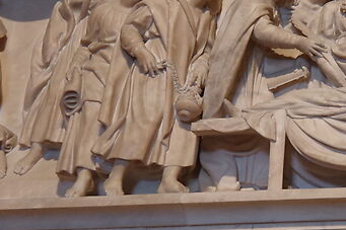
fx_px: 1422
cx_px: 398
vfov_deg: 9.2
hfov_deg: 13.5
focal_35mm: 148
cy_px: 57
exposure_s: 1/30
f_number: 2.8
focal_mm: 21
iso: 400
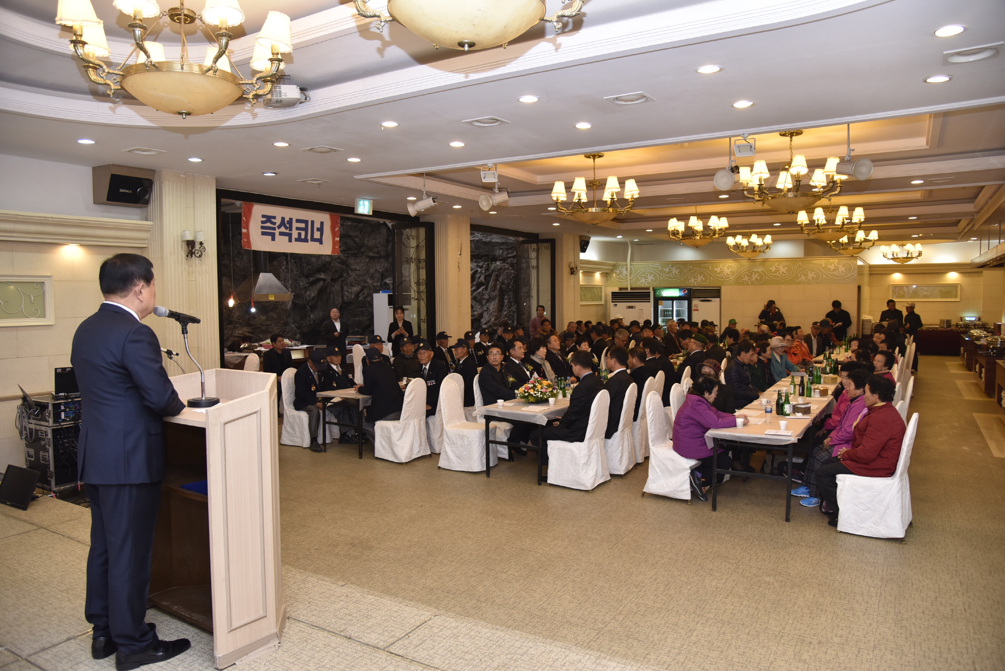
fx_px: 670
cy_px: 336
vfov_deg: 53.2
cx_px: 502
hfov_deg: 73.7
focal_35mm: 24
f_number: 4.5
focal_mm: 24
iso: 800
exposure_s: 1/125
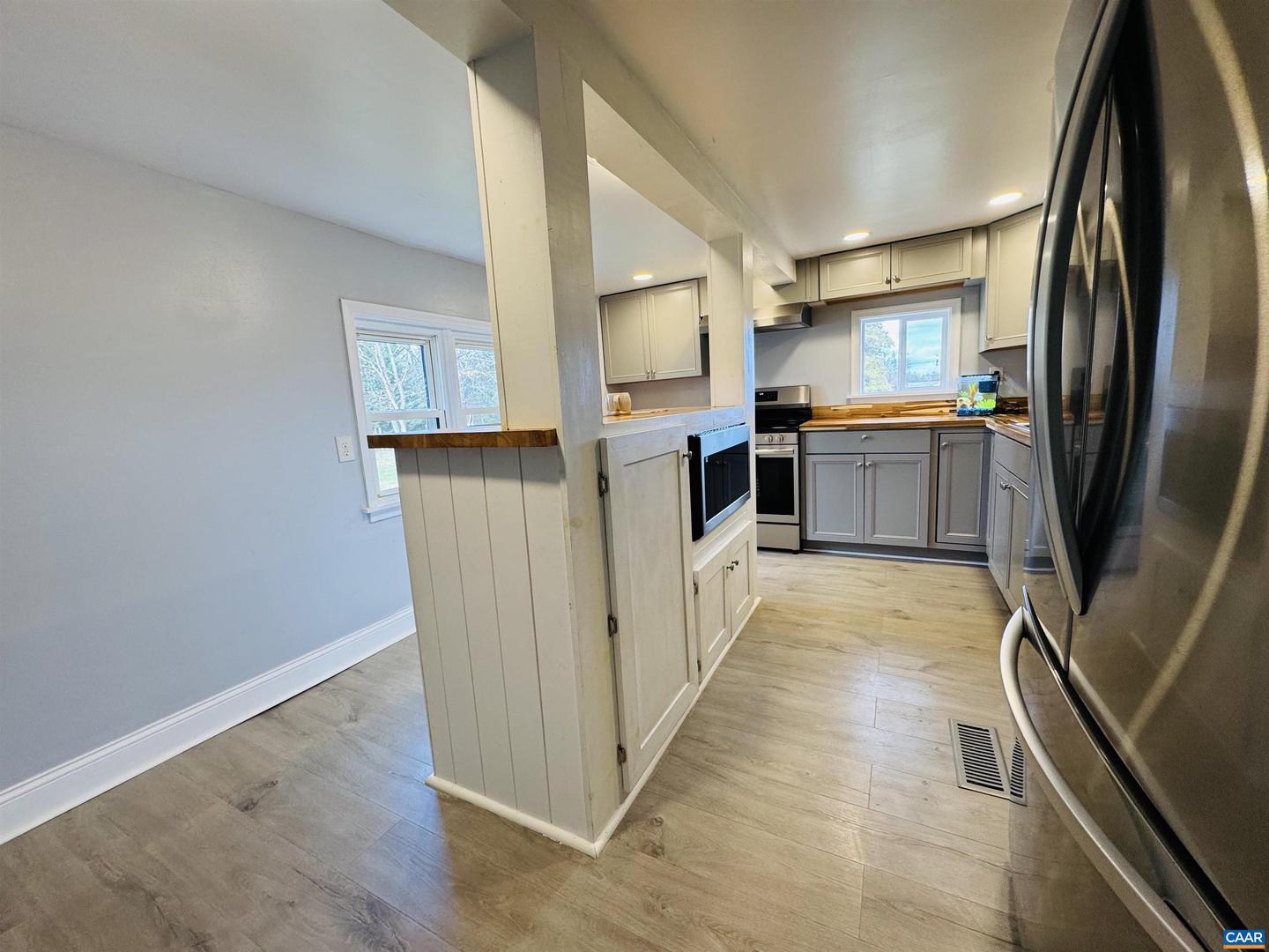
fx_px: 513
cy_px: 476
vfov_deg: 85.7
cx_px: 634
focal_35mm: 14
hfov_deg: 102.1
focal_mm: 2.22
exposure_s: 1/120
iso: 160
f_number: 2.2
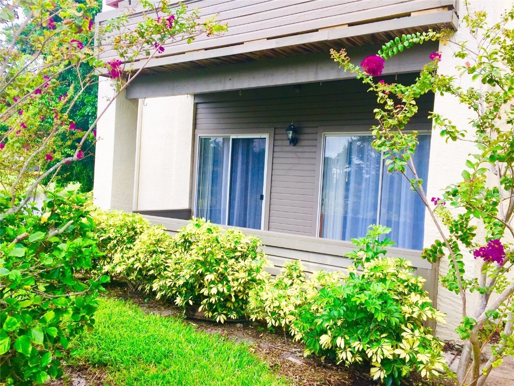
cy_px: 193
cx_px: 257
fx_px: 431
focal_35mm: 29
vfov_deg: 48.2
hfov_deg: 61.7
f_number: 2.2
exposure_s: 1/233
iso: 32
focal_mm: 4.15
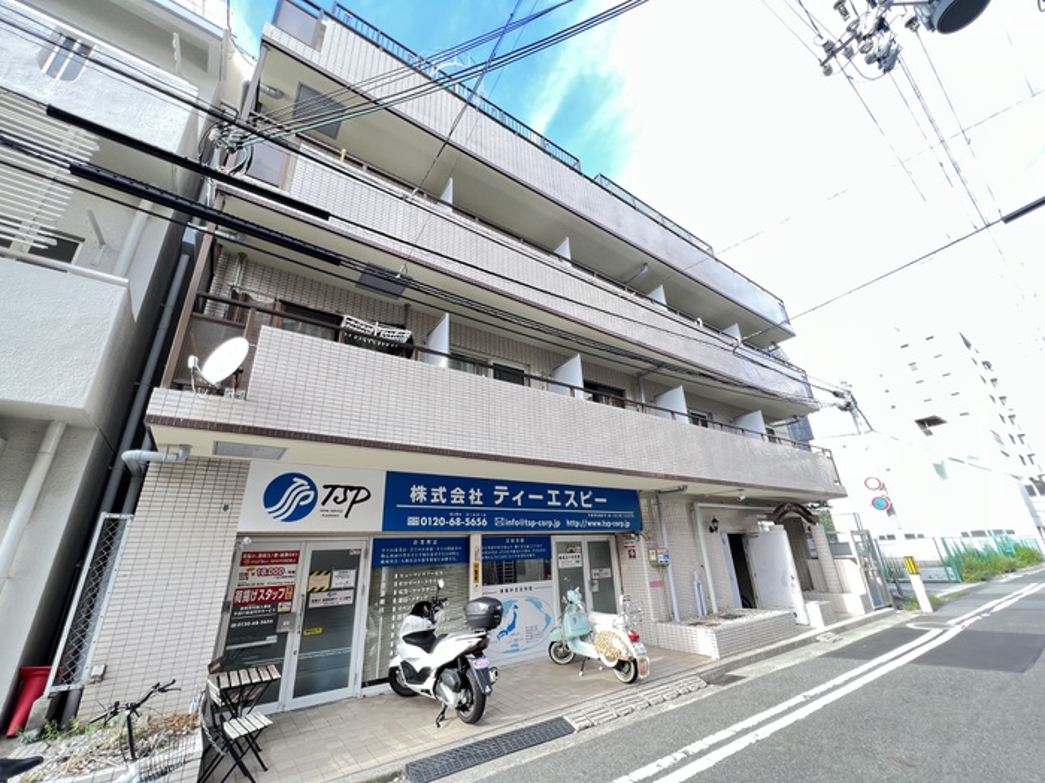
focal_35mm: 13
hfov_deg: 106.2
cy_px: 392
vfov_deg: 89.9
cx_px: 522
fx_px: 392
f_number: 1.8
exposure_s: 1/99
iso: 64
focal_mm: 1.57
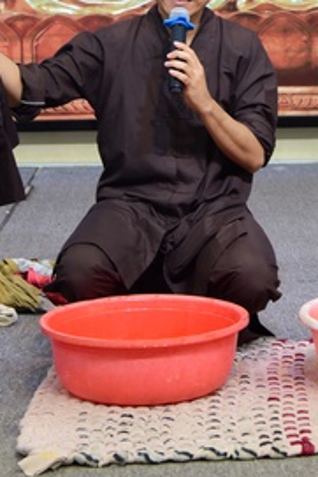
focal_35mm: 120
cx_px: 235
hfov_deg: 11.4
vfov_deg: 16.5
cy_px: -60
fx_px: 1588
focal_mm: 50
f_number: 5
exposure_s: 1/100
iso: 2000
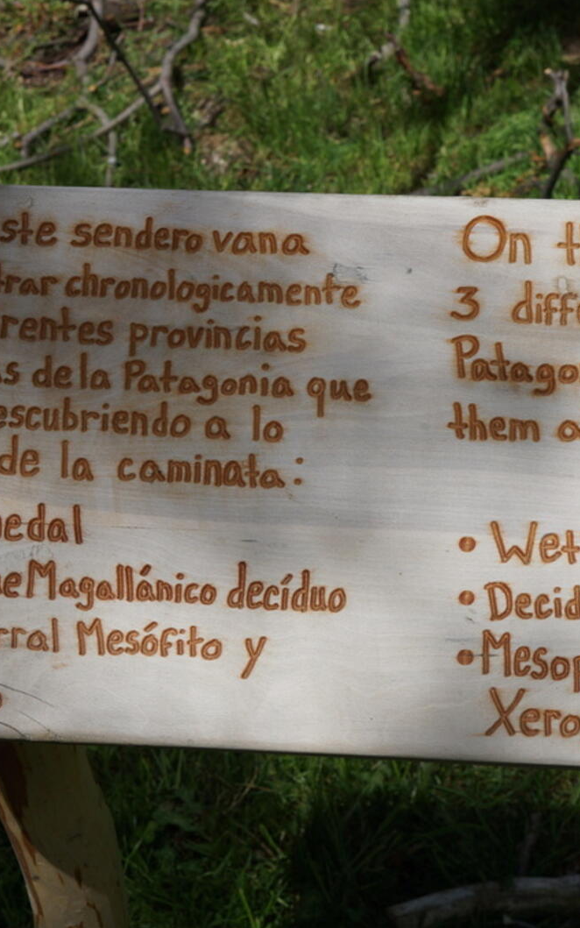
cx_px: 396
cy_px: 464
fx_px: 1441
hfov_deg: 22.6
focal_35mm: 57
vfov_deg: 35.7
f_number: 8
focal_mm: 25
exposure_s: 1/500
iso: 100
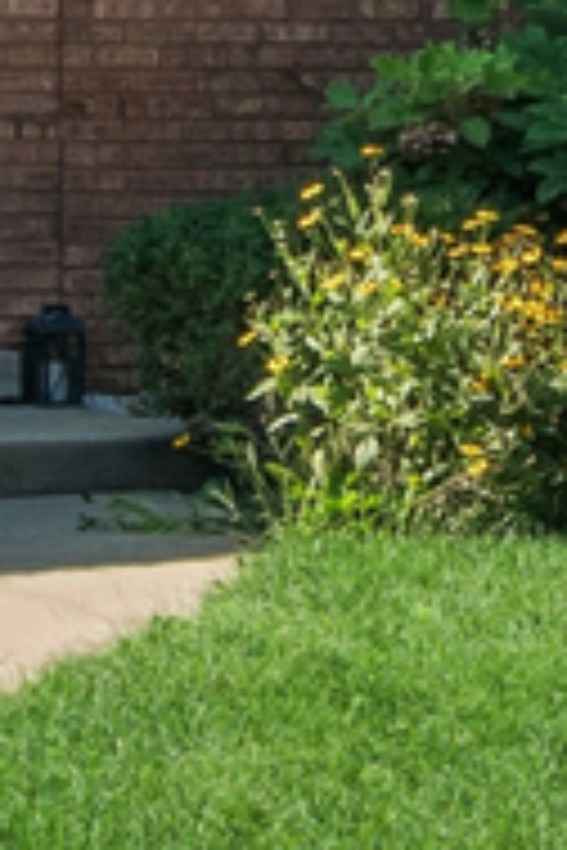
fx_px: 3851
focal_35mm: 163
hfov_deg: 8.0
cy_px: -738
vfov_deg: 11.6
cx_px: -648
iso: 250
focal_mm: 13
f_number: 10
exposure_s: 1/160
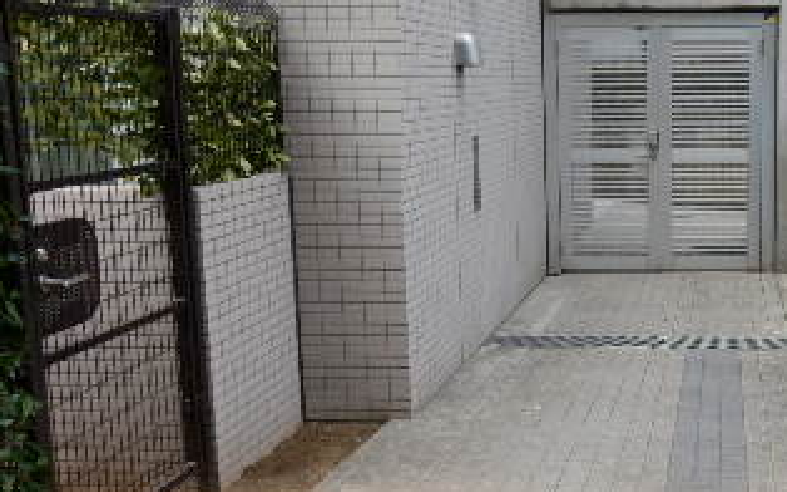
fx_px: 1158
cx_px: 662
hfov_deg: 35.9
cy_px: 281
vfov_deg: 23.9
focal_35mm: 54
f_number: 3.7
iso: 140
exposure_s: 1/30
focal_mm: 4.5
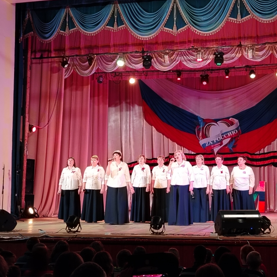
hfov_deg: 29.9
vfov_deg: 30.0
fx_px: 516
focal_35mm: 57
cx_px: 178
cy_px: 138
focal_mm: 5.25
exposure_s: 1/33.3
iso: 635
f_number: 1.75
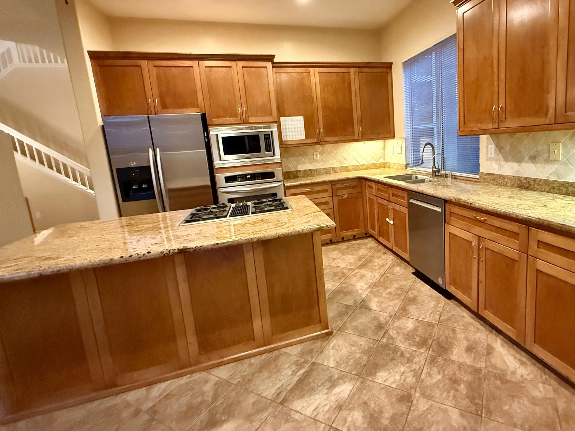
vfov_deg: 71.3
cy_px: 186
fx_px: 299
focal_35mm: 18
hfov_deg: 86.3
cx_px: 353
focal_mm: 2.22
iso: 1250
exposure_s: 1/60
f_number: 2.2
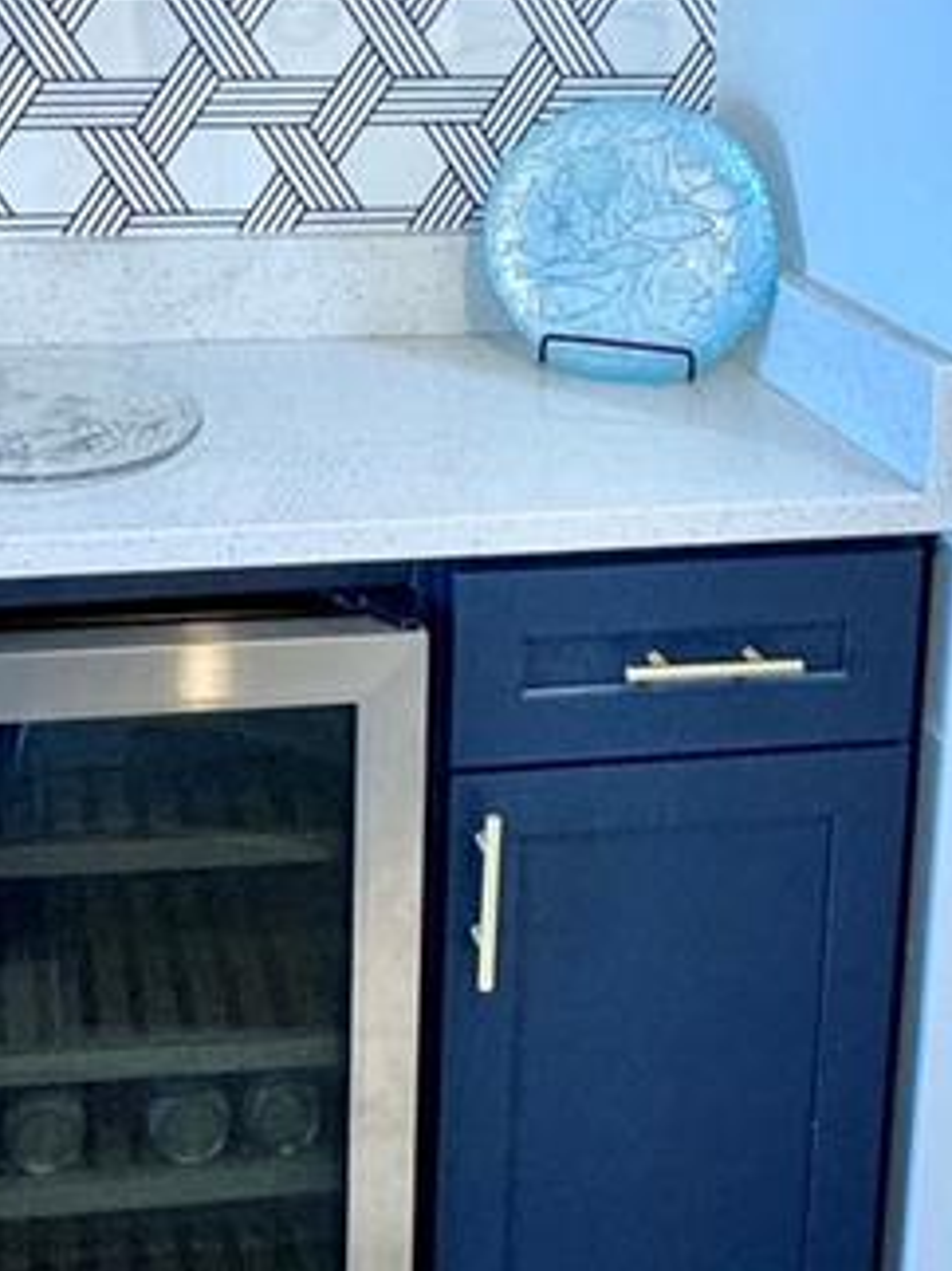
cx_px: 220
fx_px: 1908
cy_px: 110
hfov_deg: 27.6
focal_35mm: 52
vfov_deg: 34.6
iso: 250
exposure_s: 1/60
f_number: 2.2
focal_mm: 2.22
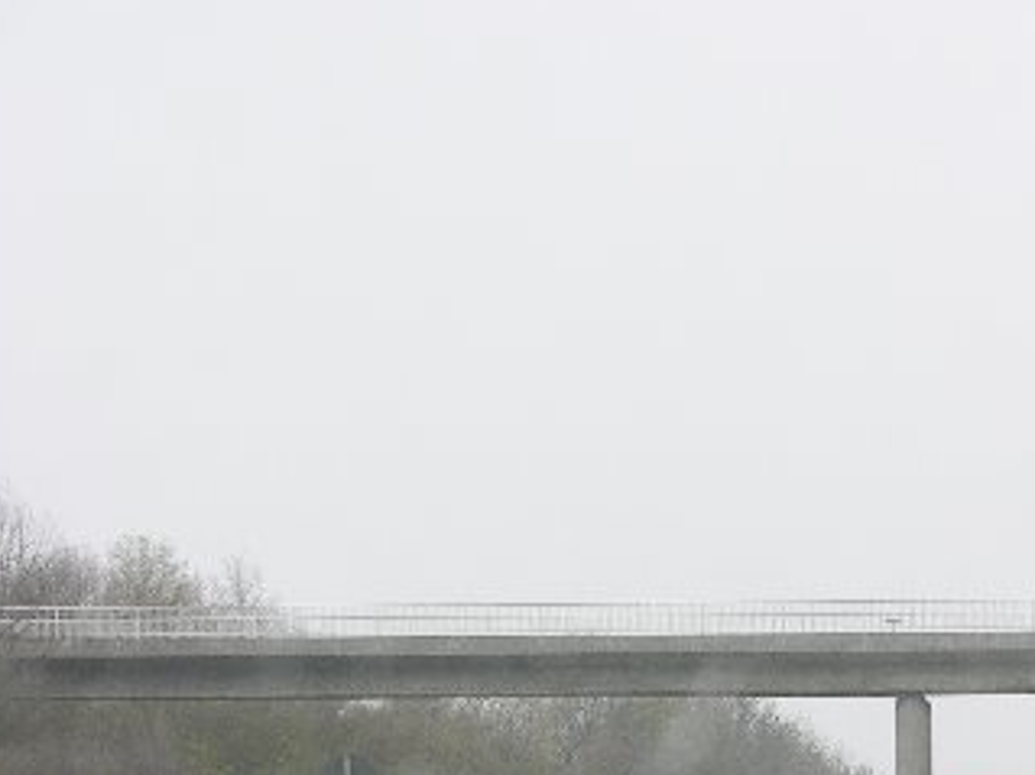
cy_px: 645
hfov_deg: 8.9
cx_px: 910
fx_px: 6605
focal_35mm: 221
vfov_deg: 6.7
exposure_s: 1/80
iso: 50
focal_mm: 29.5
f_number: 4.2
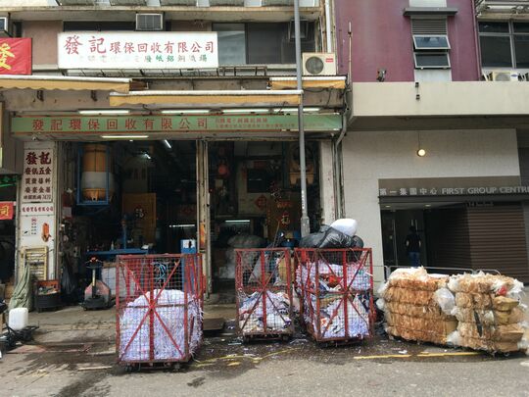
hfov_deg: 61.7
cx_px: 264
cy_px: 198
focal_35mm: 29
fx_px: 443
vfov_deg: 48.2
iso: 25
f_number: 2.2
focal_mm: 4.15
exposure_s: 1/204
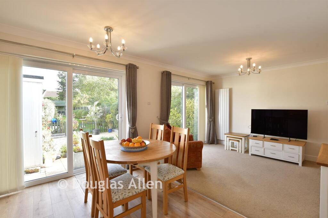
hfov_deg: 96.7
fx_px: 146
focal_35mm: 16
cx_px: 164
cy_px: 109
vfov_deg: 73.8
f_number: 8
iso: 100
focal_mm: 11
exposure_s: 1/15
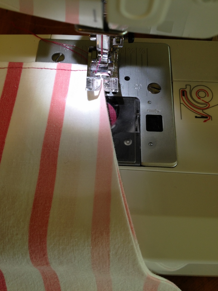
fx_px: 294
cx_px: 109
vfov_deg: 52.6
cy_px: 146
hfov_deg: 40.7
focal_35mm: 35
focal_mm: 4.28
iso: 50
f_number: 2.4
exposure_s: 1/20
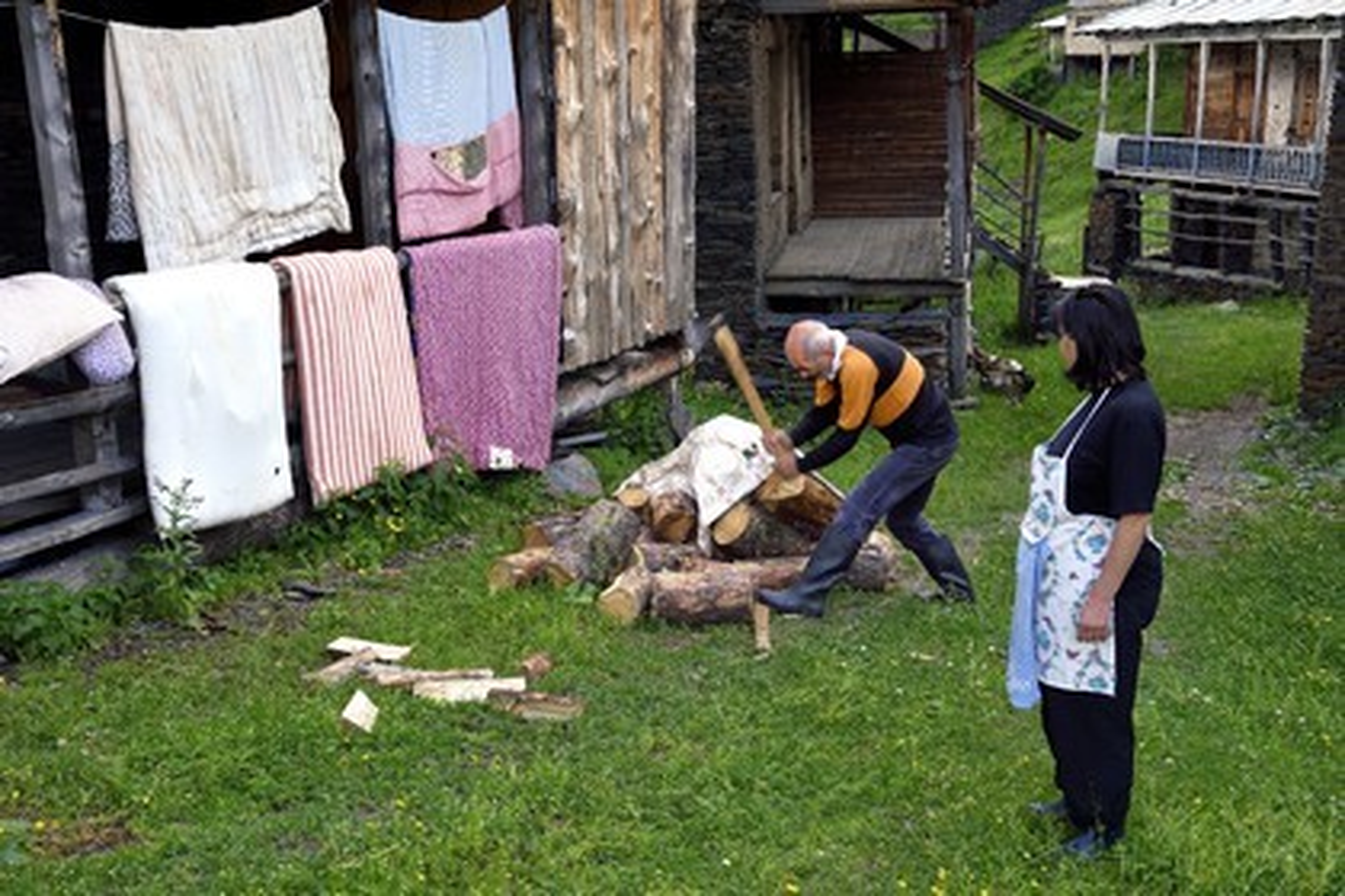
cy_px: 448
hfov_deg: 41.1
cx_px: 672
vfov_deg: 28.1
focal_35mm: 48
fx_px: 1793
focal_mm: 48
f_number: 9
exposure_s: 1/320
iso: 400
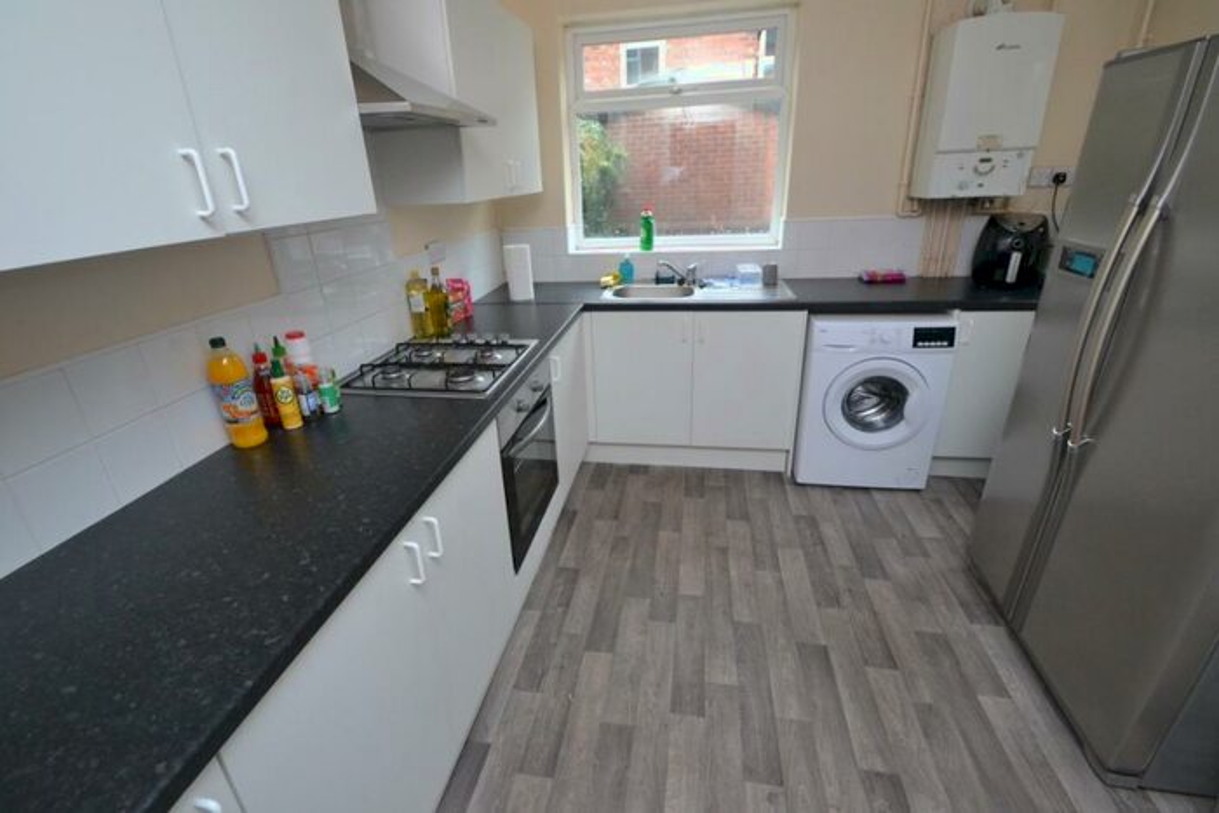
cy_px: 406
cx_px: 610
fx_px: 508
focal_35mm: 15
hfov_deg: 100.4
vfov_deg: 77.4
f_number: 8
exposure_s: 1/160
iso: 1600
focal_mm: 10
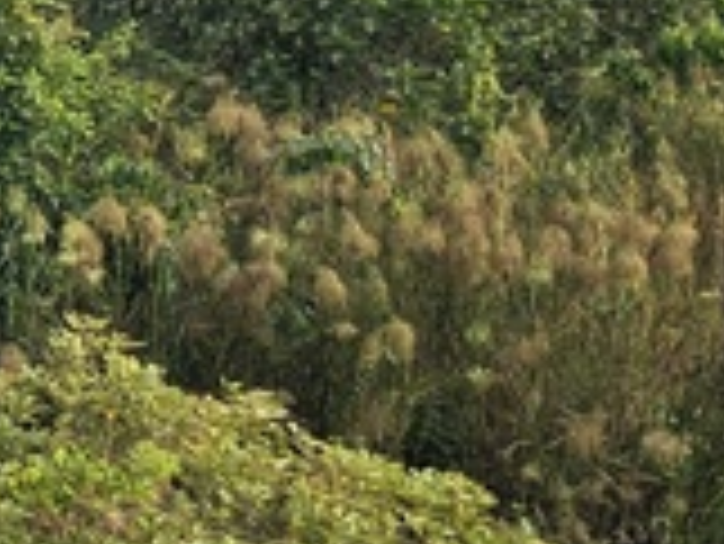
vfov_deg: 12.9
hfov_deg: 13.6
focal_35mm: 114
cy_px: 22
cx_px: -890
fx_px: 2386
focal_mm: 6.3
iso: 10
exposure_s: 1/619
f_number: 1.7
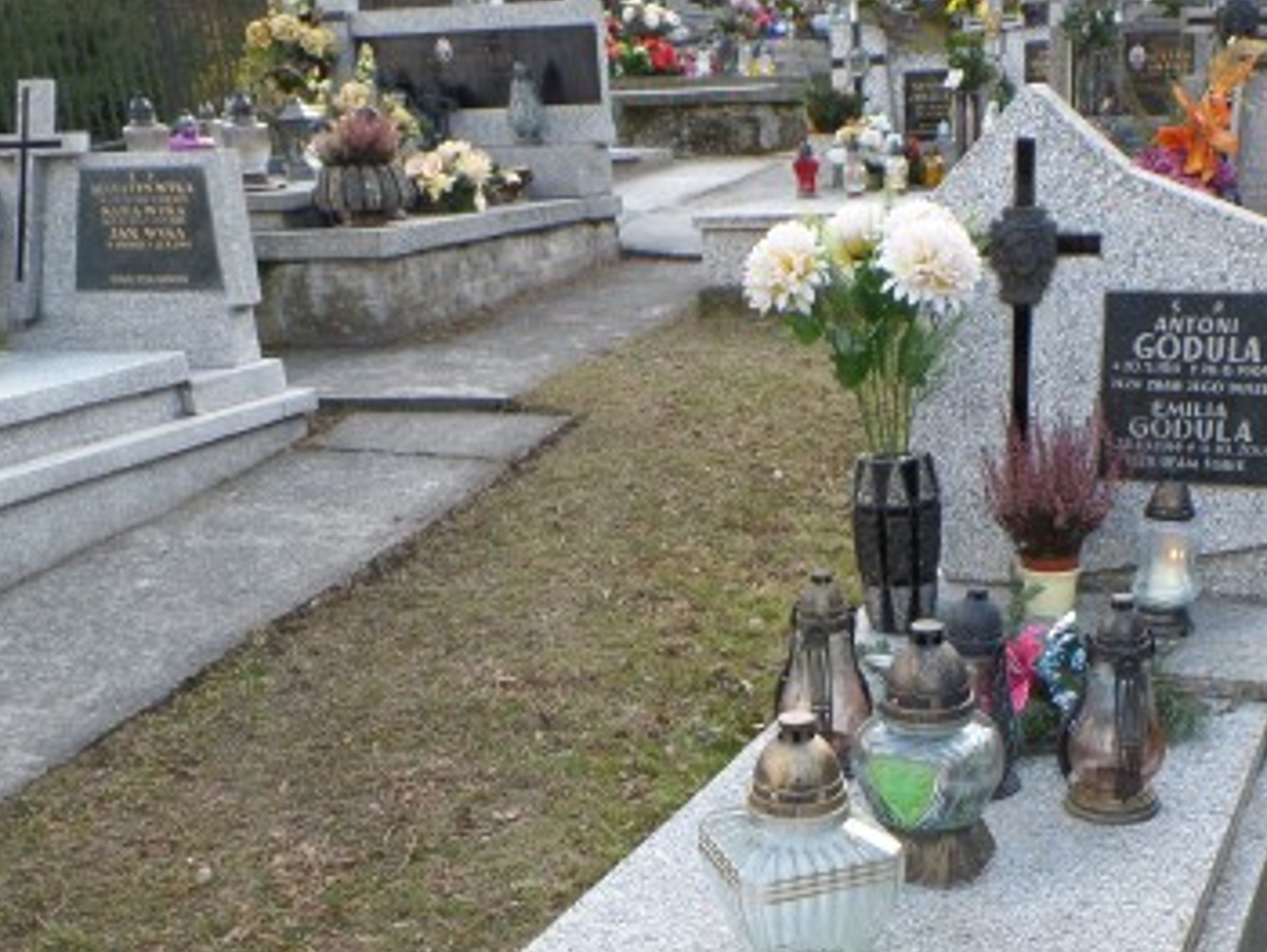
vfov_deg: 32.7
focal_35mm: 42
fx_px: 1538
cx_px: 804
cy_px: 858
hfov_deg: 44.3
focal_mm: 4.1
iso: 100
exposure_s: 1/90
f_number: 3.5
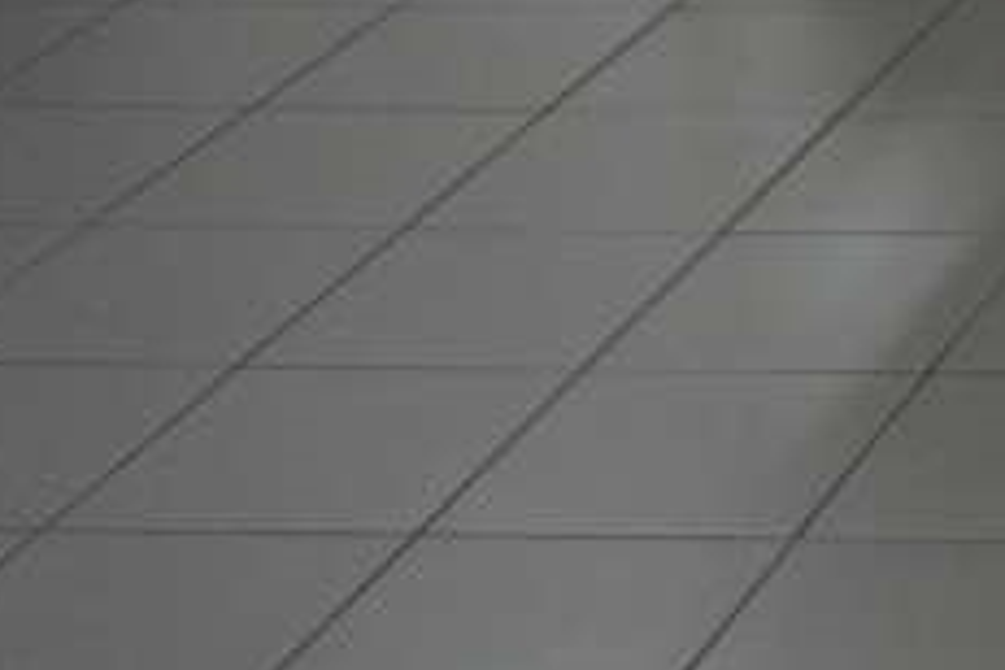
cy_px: -159
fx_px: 3992
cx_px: 2293
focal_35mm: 143
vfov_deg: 9.5
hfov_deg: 12.0
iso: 1600
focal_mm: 20
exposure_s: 1/160
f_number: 4
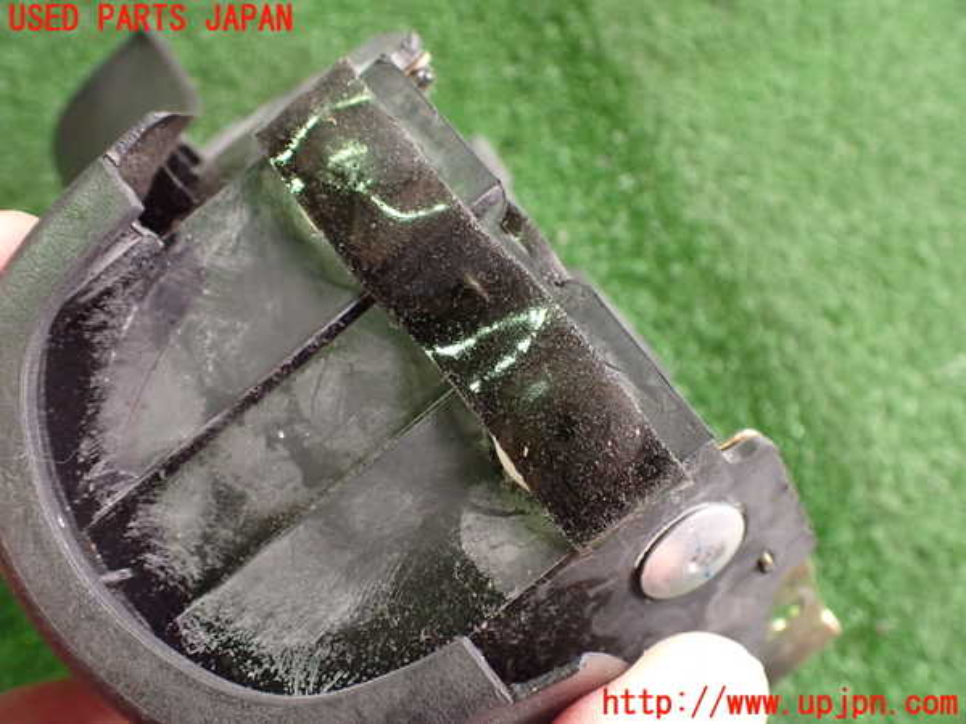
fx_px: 837
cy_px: 362
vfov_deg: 46.8
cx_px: 483
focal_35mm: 30
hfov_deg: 60.0
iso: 800
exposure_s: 1/80
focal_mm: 5.4
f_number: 2.3
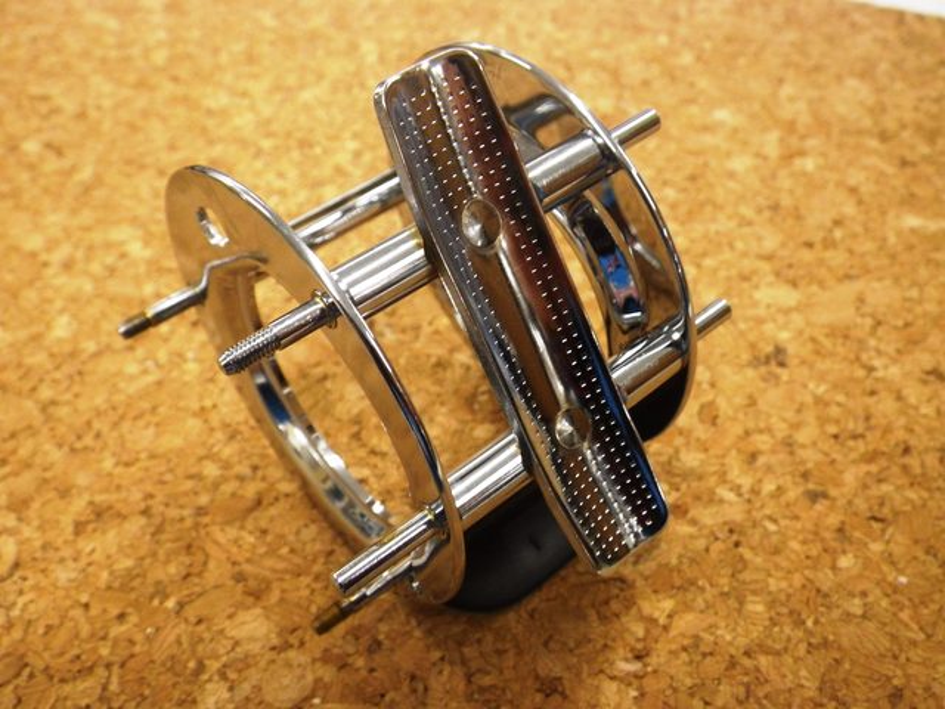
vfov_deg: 41.8
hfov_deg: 54.0
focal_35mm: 34
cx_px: 472
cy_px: 354
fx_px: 928
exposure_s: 1/50
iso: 250
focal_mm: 6.1
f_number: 3.8
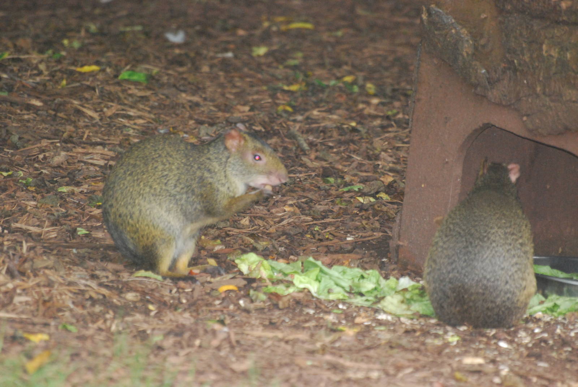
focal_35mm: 405
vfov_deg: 3.4
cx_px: 289
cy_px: 194
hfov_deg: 5.1
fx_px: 6510
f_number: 5.6
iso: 1600
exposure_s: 1/125
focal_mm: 270
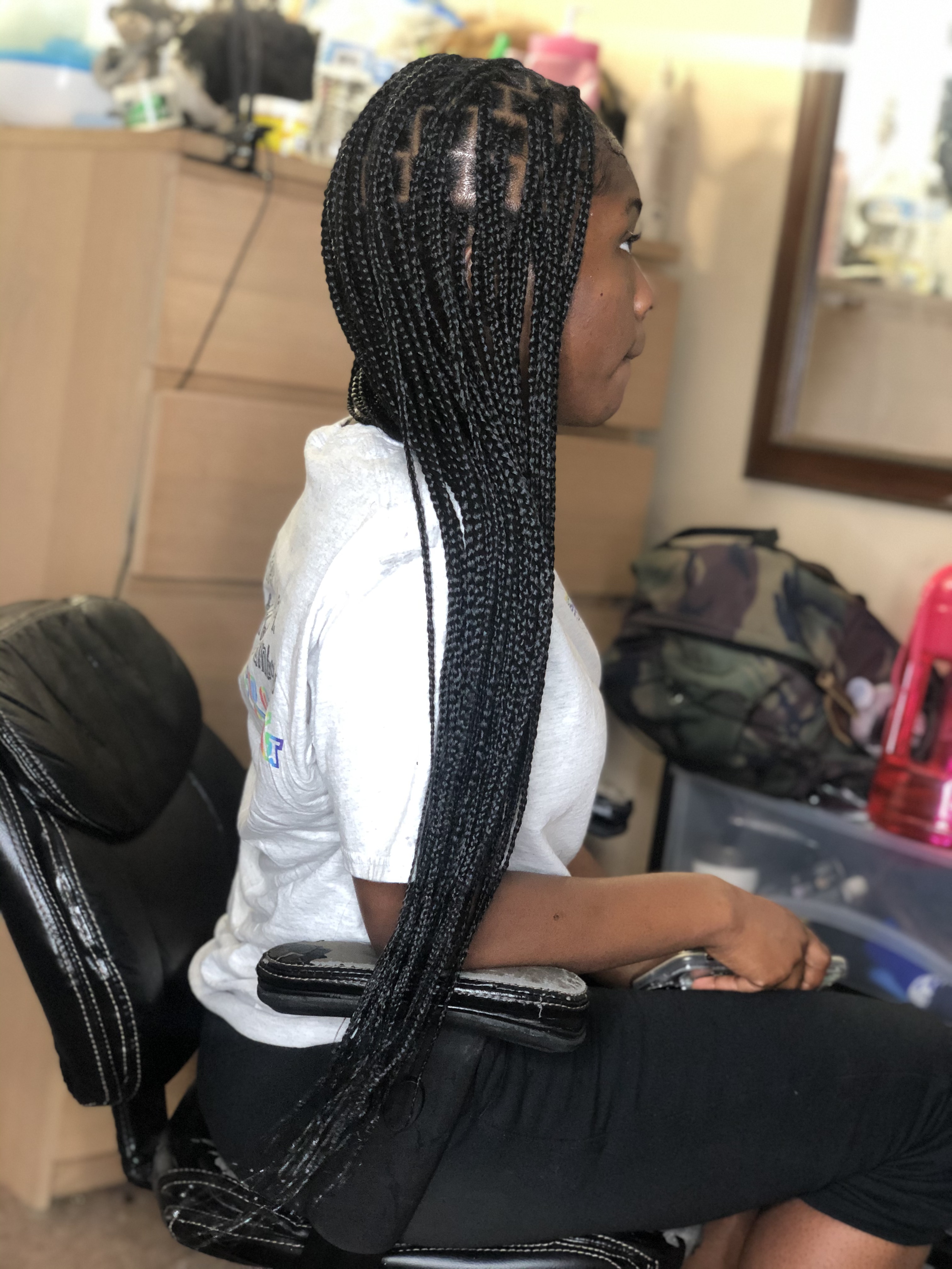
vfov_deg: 36.8
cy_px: 634
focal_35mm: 52
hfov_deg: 28.0
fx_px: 1907
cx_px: 476
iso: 125
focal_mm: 6
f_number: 2.4
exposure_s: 1/30
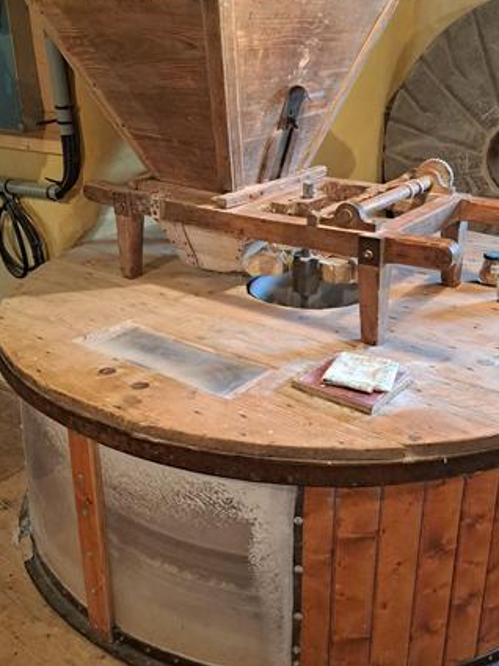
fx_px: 653
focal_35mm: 34
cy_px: 284
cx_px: 275
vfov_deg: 53.8
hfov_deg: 41.7
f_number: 1.8
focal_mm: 5.23
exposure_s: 1/33
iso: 500
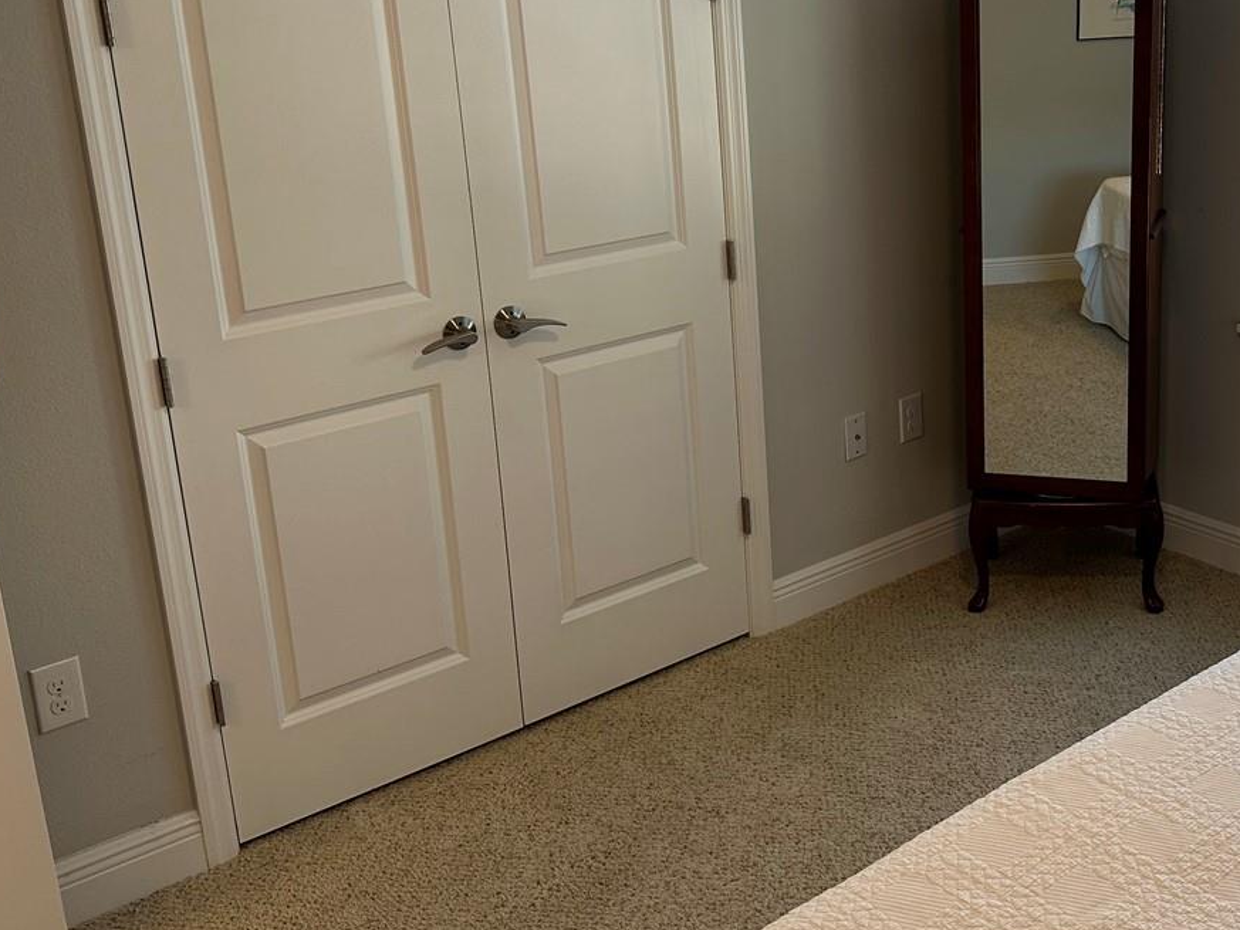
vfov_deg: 32.7
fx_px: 1576
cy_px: 344
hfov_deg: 41.2
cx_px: 981
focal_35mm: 44
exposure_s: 1/120
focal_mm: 6.86
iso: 125
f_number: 1.78
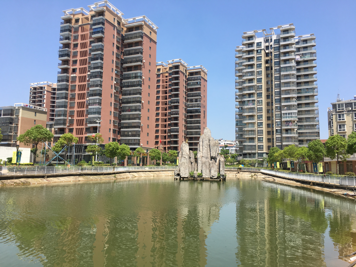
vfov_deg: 48.2
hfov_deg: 61.7
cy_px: 134
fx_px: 298
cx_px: 178
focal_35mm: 29
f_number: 2.2
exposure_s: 1/1241
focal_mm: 4.15
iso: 25
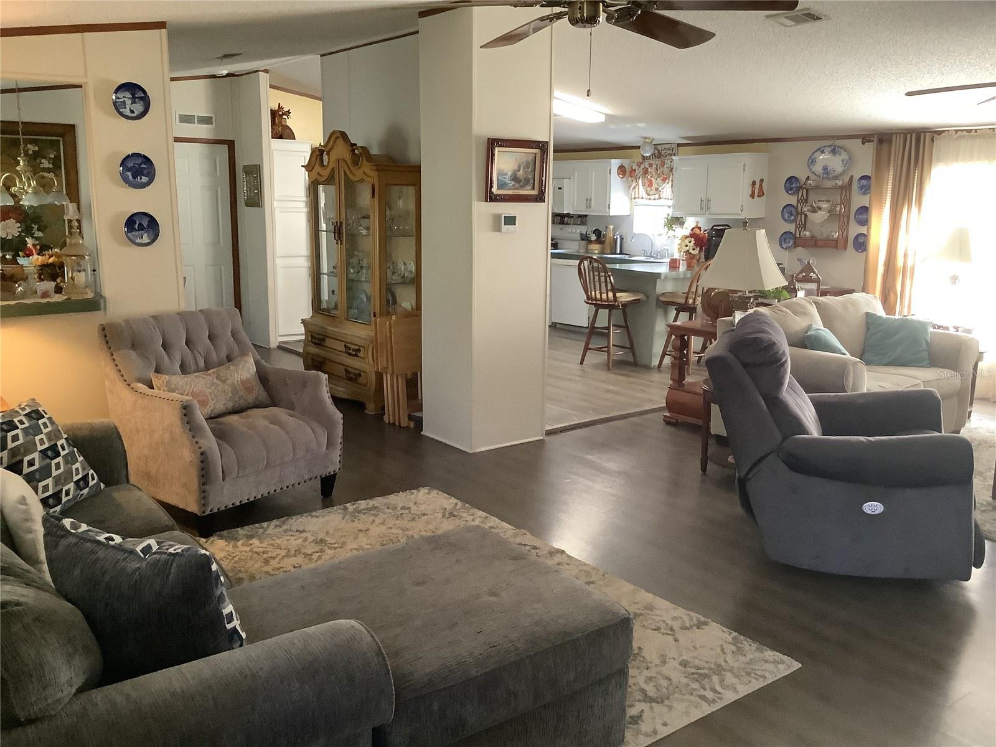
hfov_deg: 58.4
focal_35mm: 31
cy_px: 374
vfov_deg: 45.4
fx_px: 892
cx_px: 498
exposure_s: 1/33
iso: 320
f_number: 2.4
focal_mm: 3.3
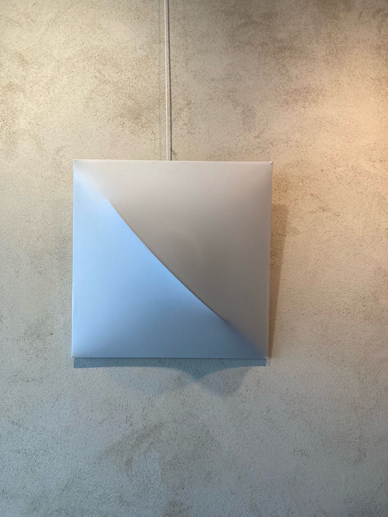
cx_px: 194
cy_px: 258
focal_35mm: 28
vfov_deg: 63.4
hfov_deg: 49.7
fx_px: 418
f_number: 1.8
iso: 50
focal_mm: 3.99
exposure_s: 1/100
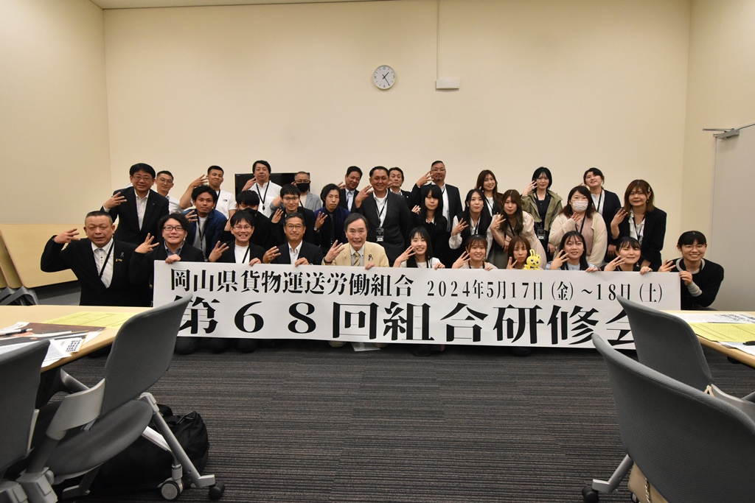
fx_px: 409
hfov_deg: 85.4
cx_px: 378
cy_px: 252
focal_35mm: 20
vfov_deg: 63.2
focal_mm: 13
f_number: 6.3
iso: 2500
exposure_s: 1/160
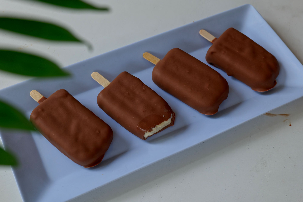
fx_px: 412
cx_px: 152
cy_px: 101
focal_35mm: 49
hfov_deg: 40.3
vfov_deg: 27.5
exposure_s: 1/60
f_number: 9
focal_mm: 49
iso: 1000
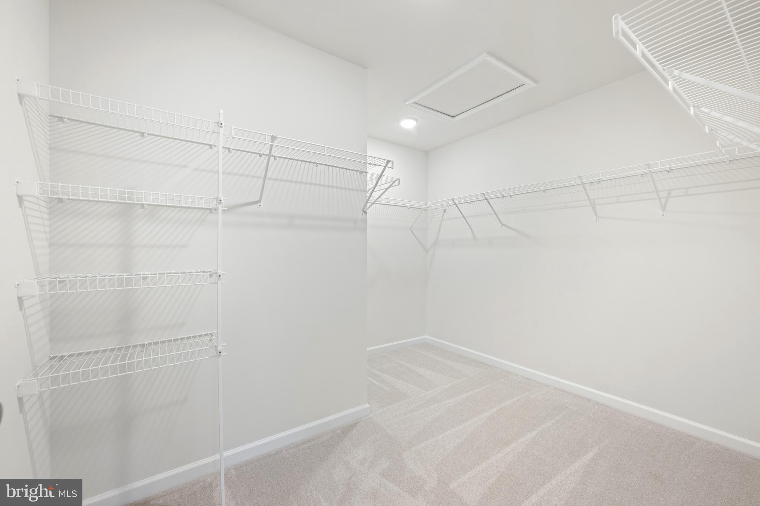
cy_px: 253
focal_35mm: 14
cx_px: 380
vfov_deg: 81.2
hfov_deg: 104.3
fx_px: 296
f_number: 8
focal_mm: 14
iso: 200
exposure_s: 1/3
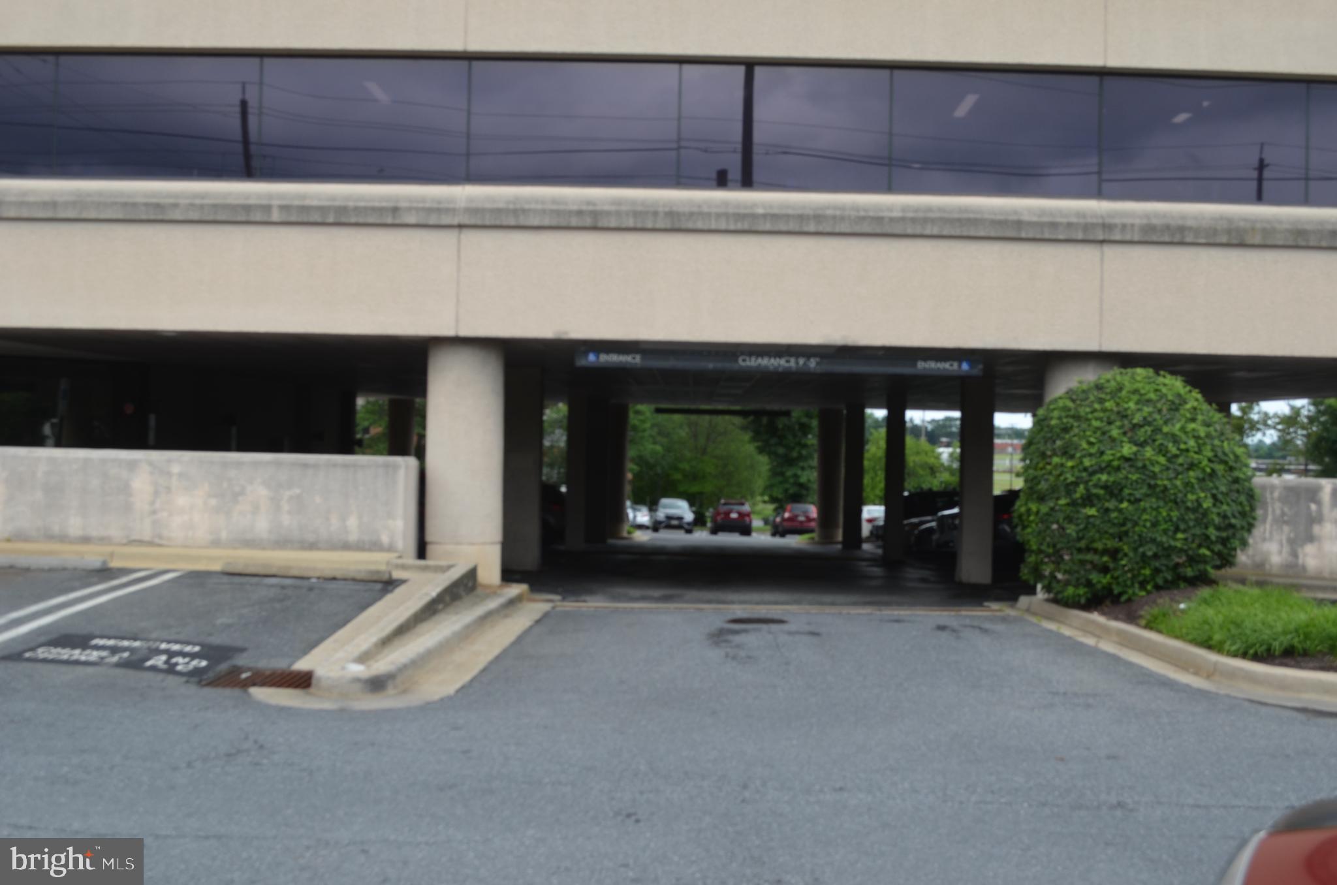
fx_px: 1334
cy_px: 442
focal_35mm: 36
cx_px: 668
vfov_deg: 36.7
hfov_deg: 53.2
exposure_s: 1/250
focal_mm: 24
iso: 200
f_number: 8
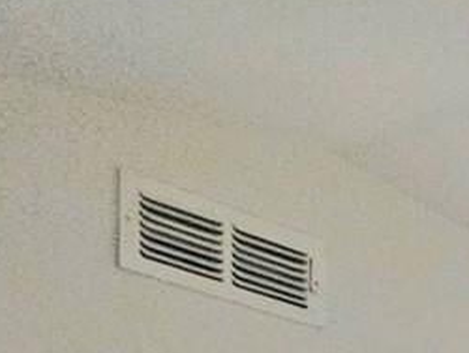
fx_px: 1126
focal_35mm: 83
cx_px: 1297
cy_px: 923
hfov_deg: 12.7
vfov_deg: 12.5
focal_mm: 2.2
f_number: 2.2
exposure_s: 1/30
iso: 640
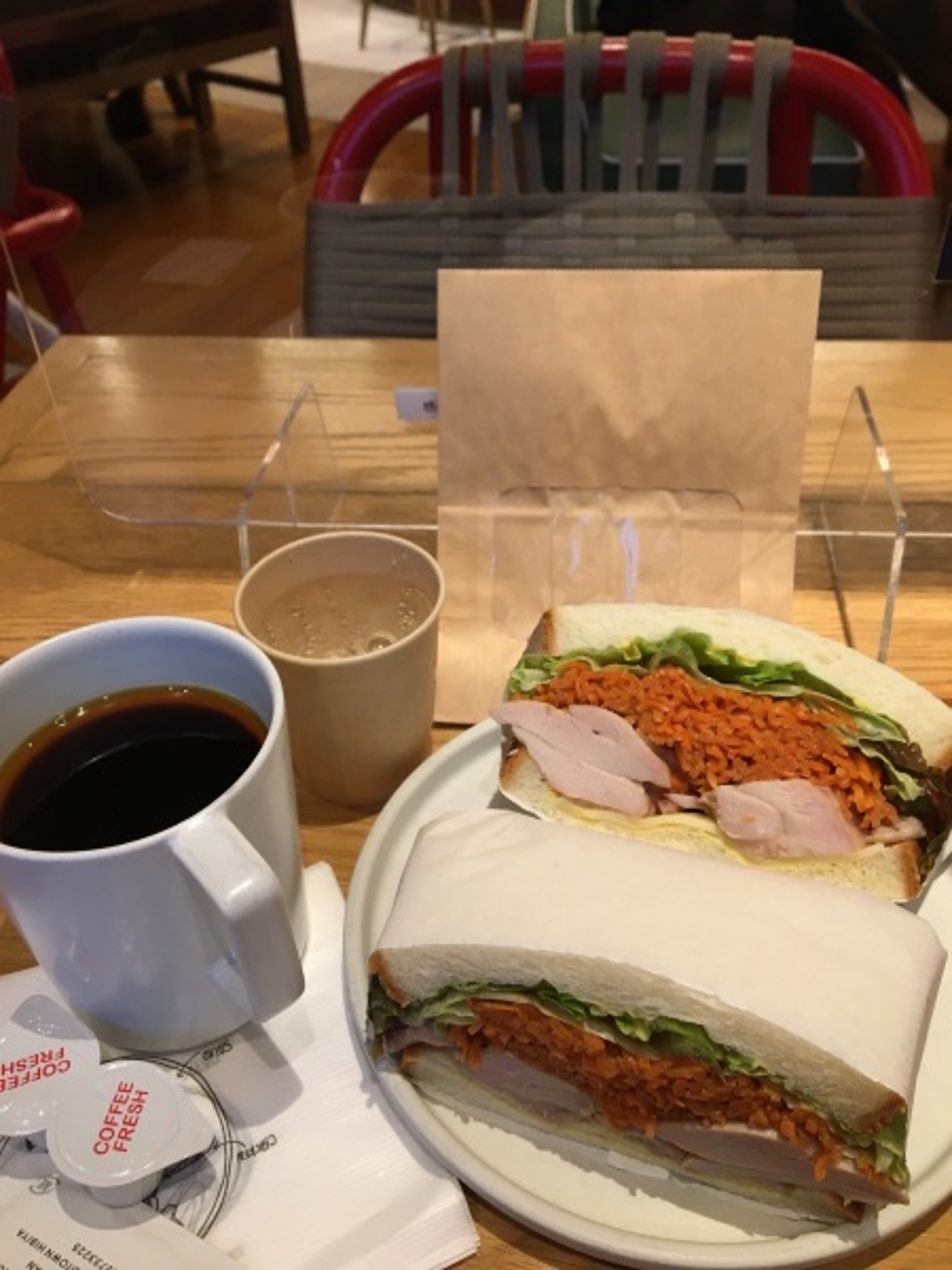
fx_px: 1063
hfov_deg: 48.2
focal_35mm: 29
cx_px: 476
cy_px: 635
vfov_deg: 61.7
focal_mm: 4.15
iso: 80
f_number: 2.2
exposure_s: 1/30
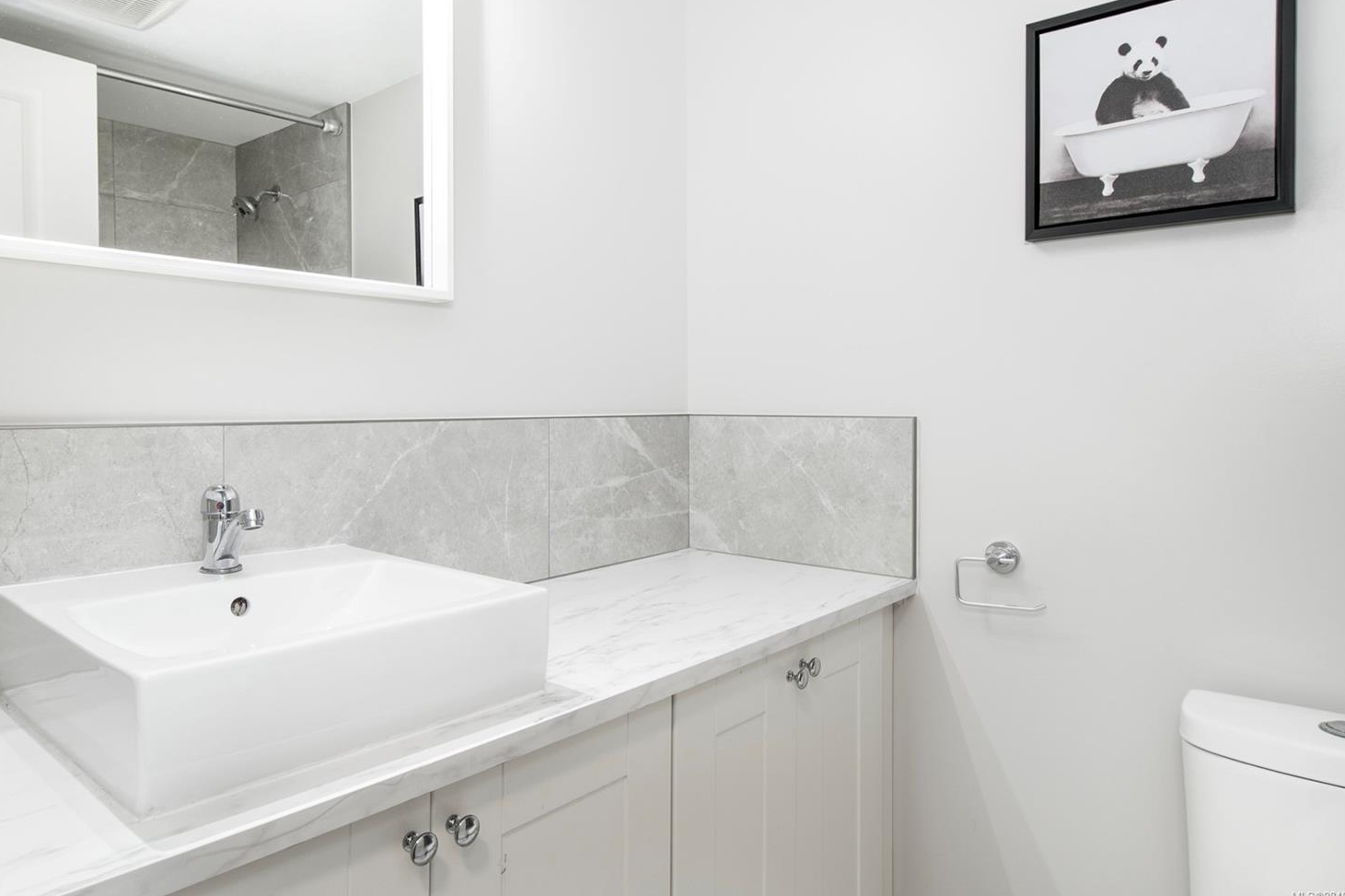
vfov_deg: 55.0
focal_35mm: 23
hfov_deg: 76.0
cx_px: 629
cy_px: 413
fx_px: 859
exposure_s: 1/10
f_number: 8
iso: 320
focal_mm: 14
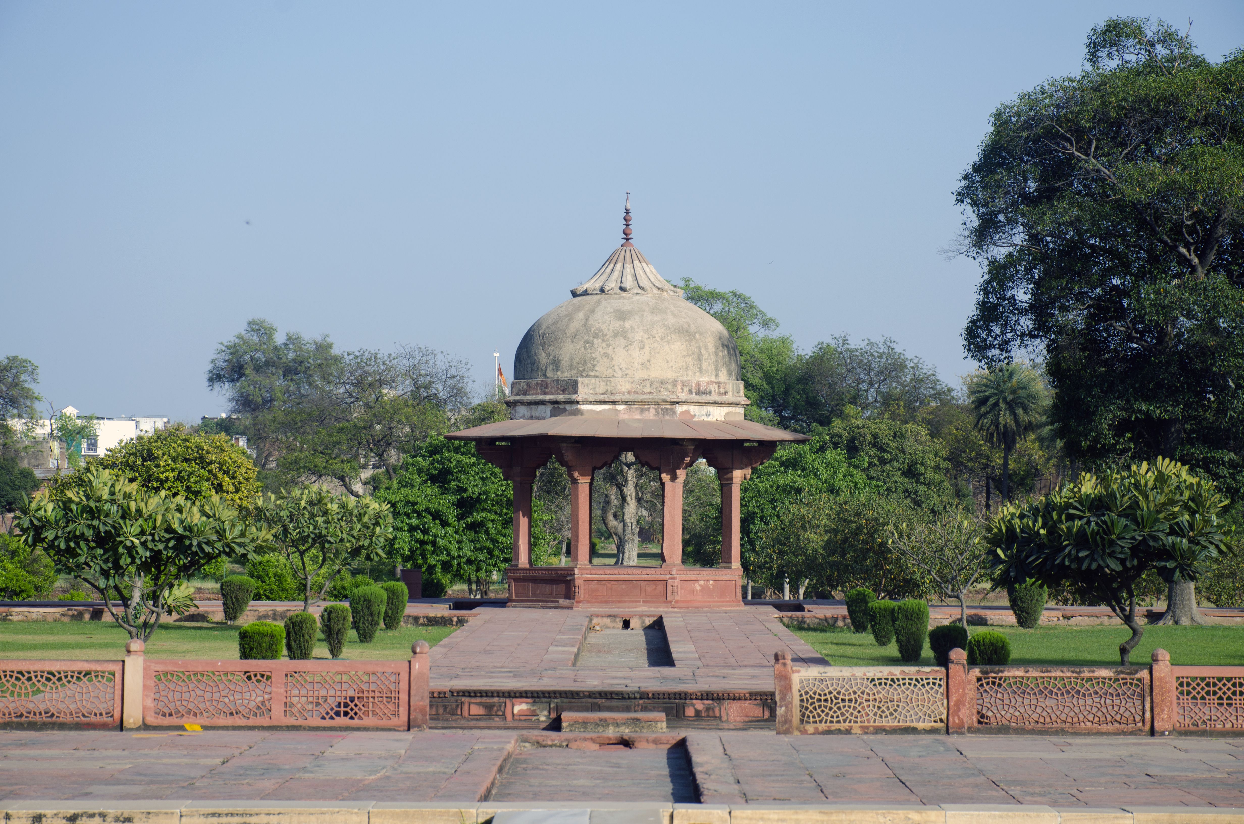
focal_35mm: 105
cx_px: 622
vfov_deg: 13.0
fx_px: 3621
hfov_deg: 19.5
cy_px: 412
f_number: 8
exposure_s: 1/250
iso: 100
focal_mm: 70
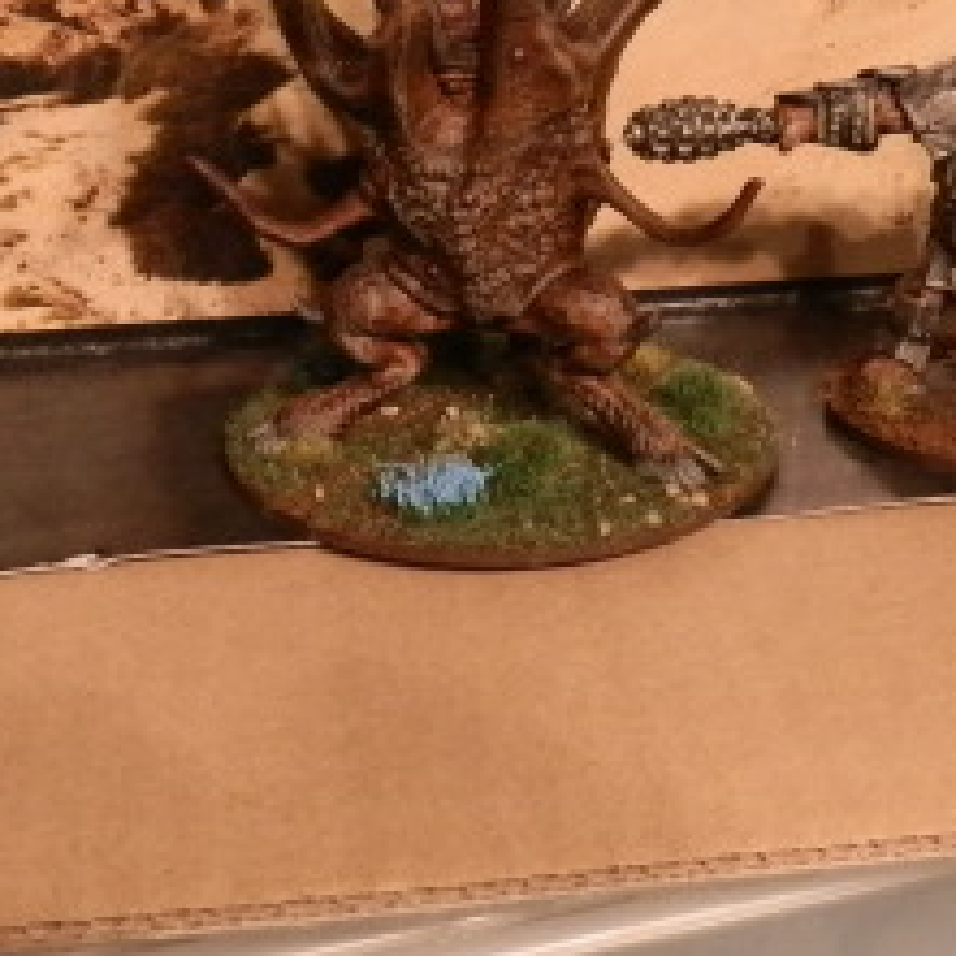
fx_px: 1875
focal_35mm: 60
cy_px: 112
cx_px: 415
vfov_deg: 27.7
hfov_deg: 28.6
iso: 400
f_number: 3.1
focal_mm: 5
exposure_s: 1/80
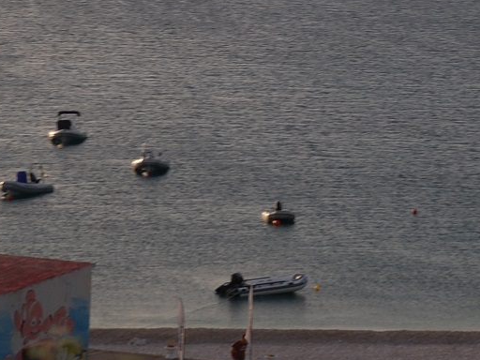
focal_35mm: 203
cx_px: 467
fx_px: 2815
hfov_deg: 9.7
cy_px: -77
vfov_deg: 7.3
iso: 200
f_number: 9
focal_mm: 48
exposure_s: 1/320
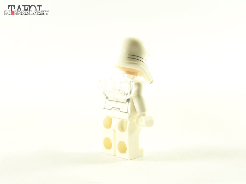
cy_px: 92
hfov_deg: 29.0
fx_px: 476
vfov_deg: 21.9
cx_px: 123
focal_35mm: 67
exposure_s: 1/60
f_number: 3.2
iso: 400
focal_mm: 11.1
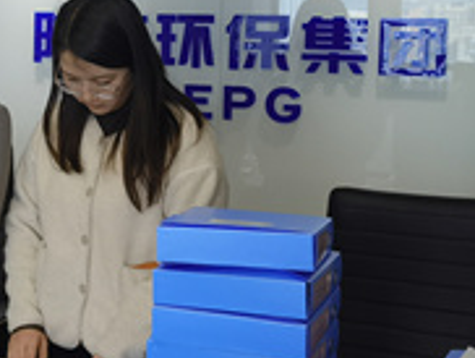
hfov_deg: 20.1
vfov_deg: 16.5
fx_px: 1223
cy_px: 73
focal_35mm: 89
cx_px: -146
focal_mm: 6.67
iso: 100
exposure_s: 1/100
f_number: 1.9
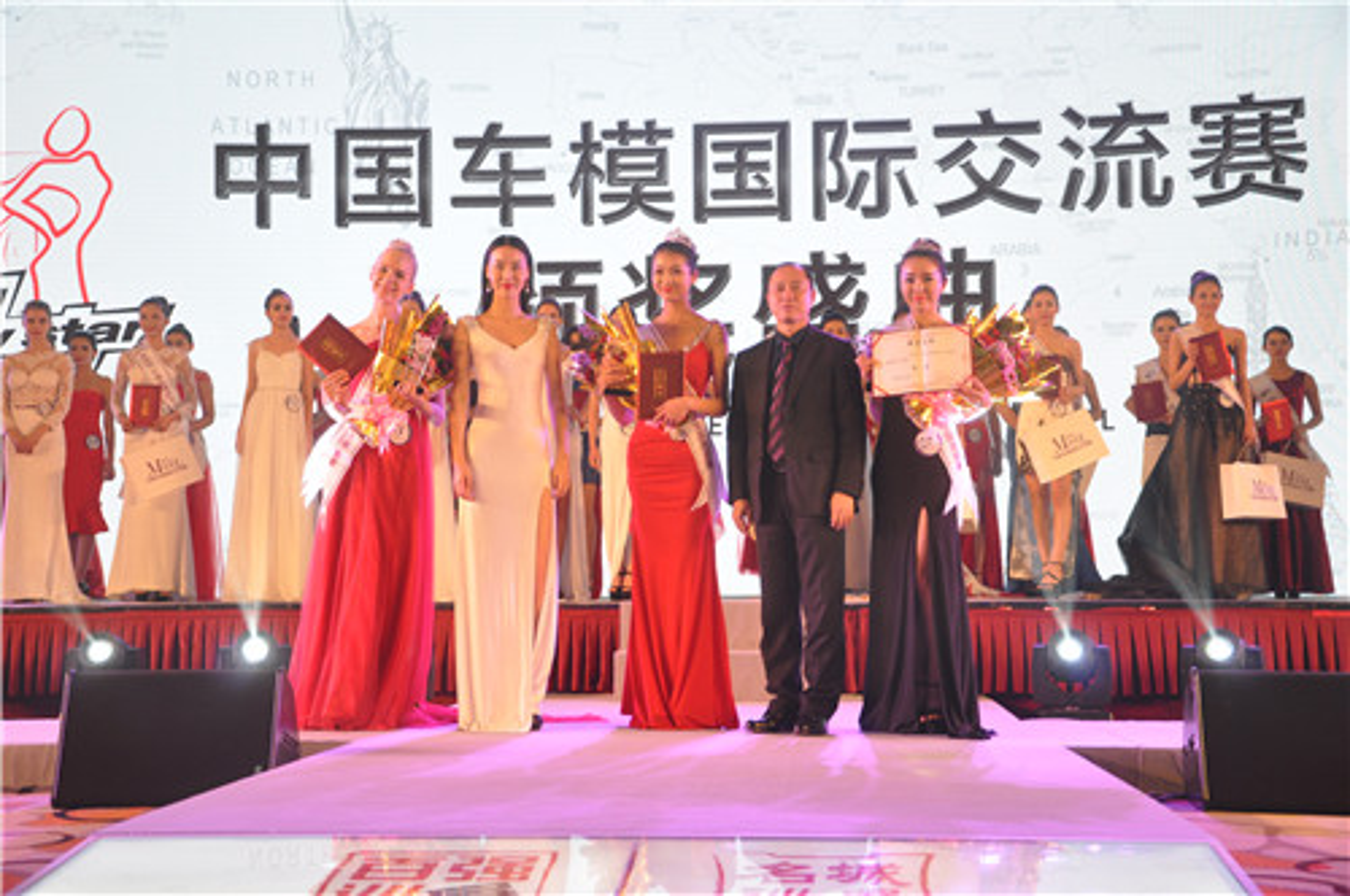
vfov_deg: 26.4
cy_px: 448
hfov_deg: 38.9
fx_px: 1910
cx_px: 675
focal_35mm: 51
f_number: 4.5
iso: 400
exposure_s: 1/80
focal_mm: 34
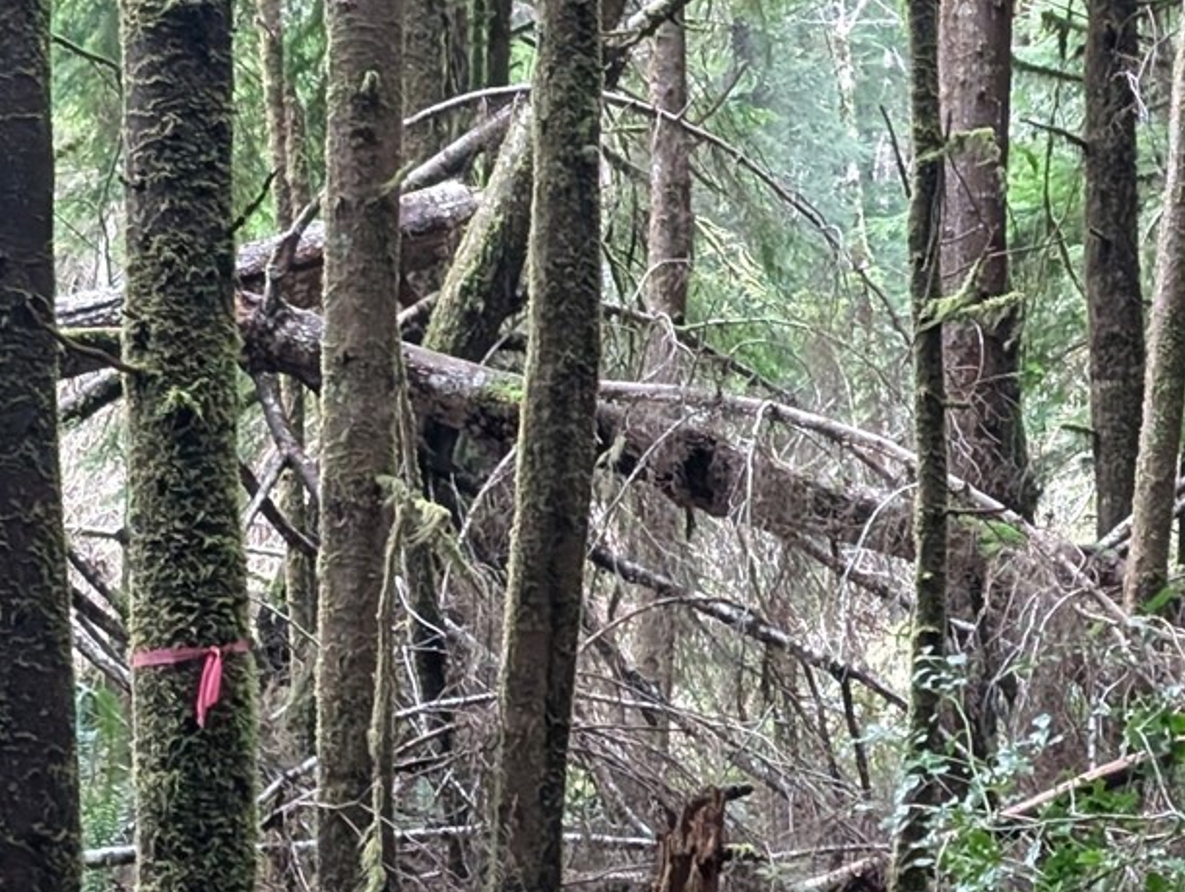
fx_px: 4388
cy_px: 682
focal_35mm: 128
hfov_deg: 15.3
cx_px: 1005
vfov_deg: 11.6
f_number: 1.68
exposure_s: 1/67
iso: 731
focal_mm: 6.9
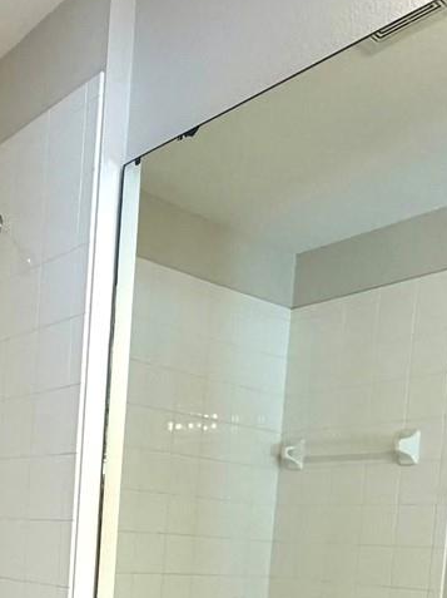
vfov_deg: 36.0
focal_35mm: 47
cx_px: 110
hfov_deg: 30.3
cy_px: 614
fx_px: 810
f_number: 2.2
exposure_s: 1/120
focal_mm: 2.22
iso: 160
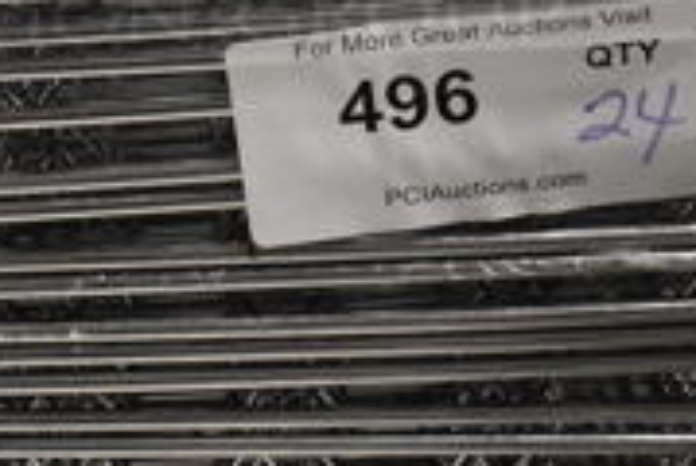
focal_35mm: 92
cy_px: -148
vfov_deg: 14.3
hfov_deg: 21.9
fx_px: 1782
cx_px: 167
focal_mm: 18
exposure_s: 1/125
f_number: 3.5
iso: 3200
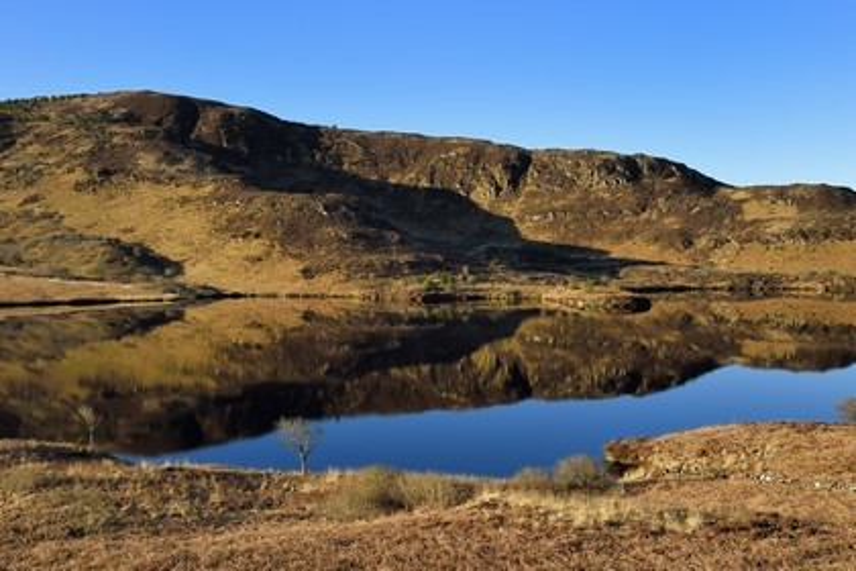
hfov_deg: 44.5
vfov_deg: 30.5
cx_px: 428
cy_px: 286
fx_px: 1046
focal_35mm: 44
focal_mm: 44
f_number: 9
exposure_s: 1/250
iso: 200
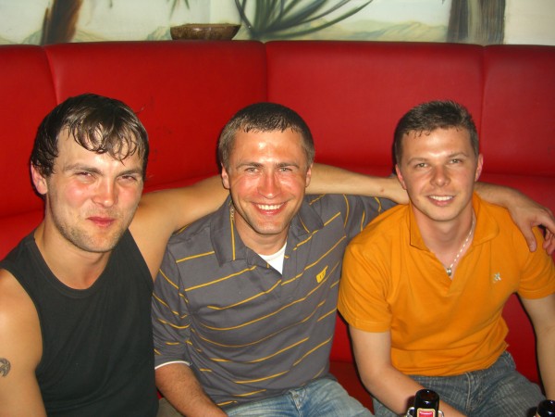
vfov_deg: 37.7
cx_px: 278
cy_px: 208
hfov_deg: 49.0
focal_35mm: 38
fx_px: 609
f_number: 2.8
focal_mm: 7.9
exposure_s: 1/60
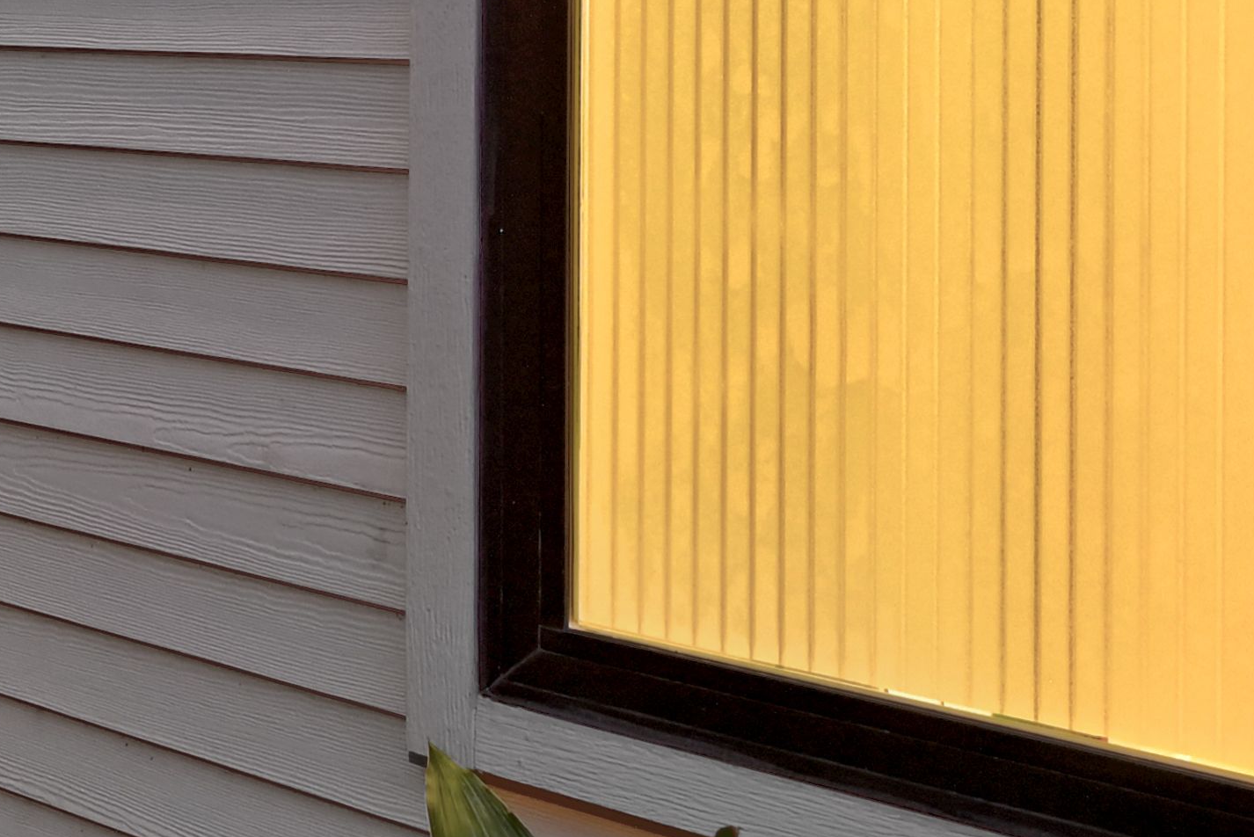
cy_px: 71
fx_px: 2056
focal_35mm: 59
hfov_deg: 28.1
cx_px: -368
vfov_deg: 22.4
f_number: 10
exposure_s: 1
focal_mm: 14
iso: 400
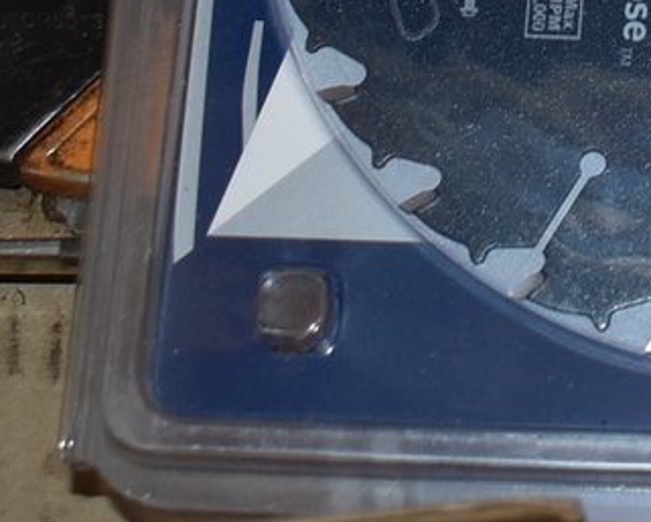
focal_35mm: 156
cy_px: -395
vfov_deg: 9.4
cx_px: 955
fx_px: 3016
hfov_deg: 11.8
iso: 450
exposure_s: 1/80
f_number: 3.8
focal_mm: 21
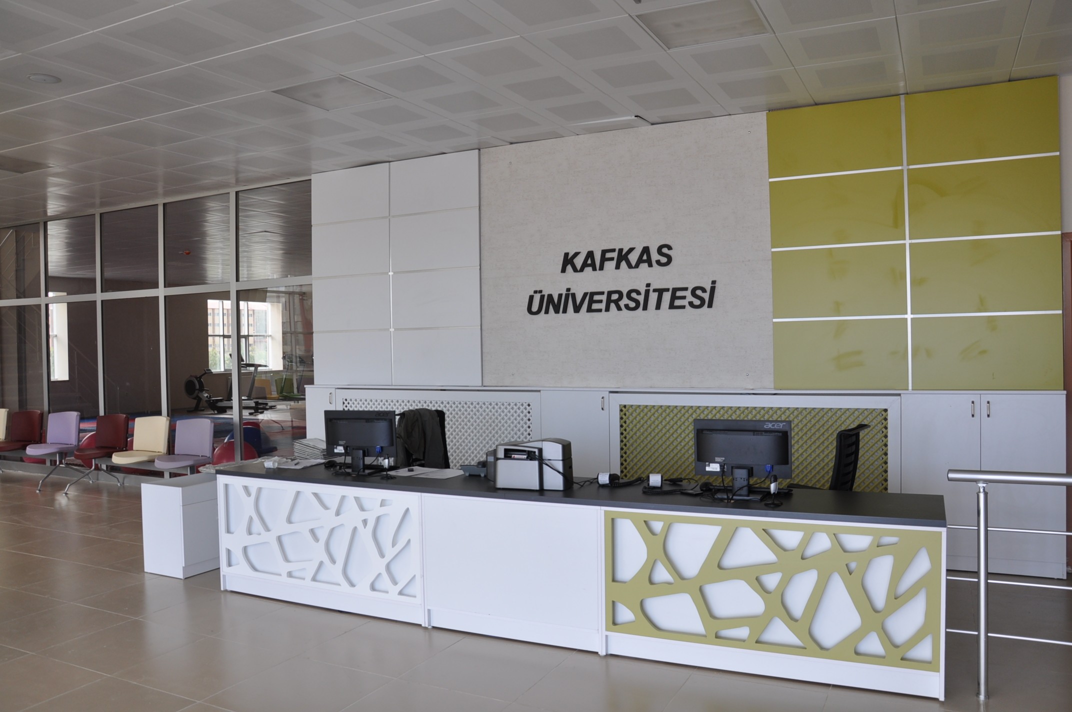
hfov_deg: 67.4
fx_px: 803
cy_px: 356
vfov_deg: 47.8
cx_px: 536
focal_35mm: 27
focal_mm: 18
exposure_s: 1/40
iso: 200
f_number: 6.3
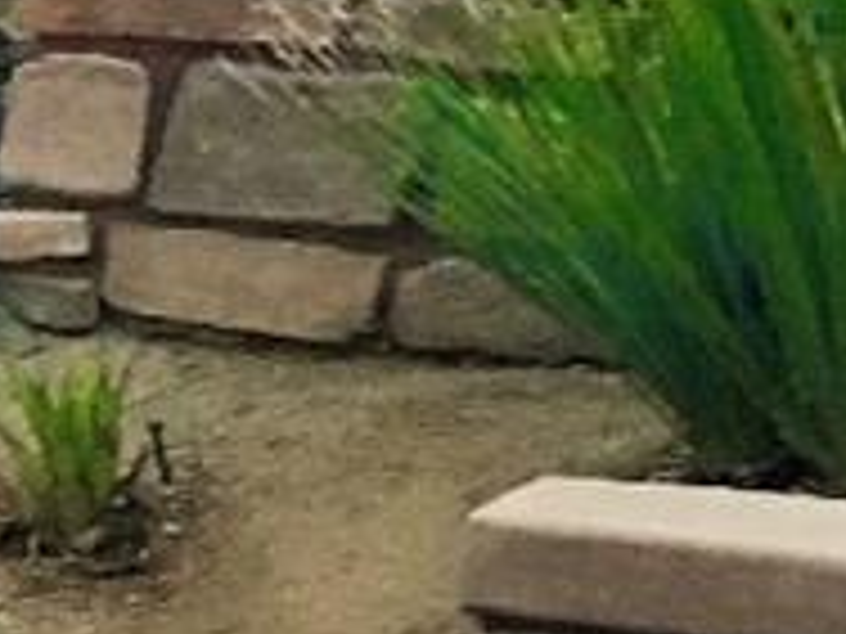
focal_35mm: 231
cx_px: -1930
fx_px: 5646
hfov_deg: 7.3
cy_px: 522
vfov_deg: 6.4
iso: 100
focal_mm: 4.15
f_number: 2.2
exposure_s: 1/30
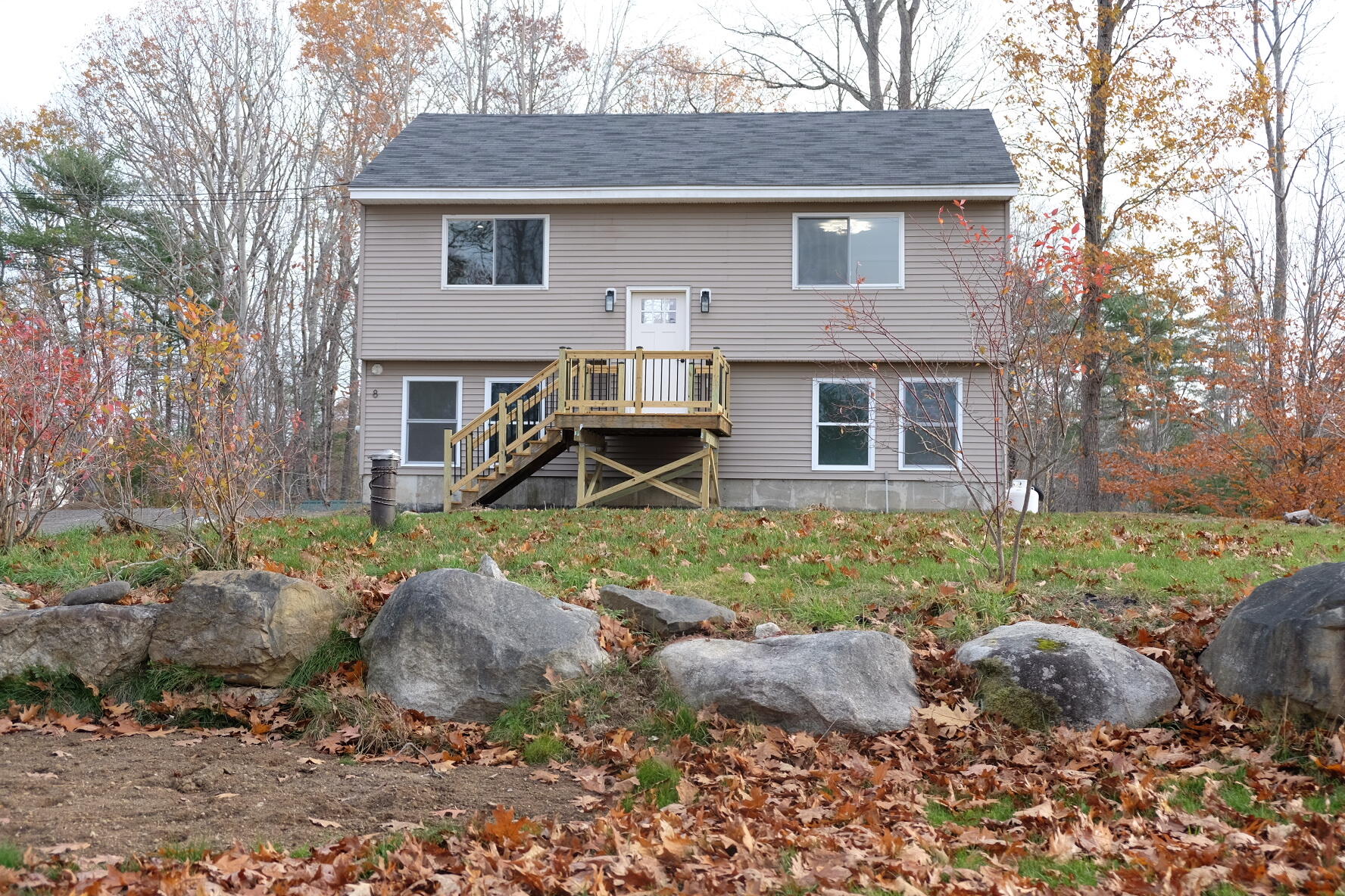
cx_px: 672
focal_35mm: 38
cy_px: 448
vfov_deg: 35.1
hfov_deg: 50.7
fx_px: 1420
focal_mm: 25.4
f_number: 3.2
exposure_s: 1/500
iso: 320
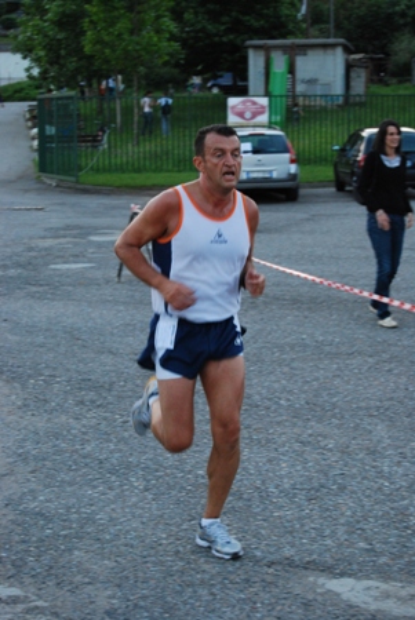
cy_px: 310
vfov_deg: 24.6
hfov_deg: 16.6
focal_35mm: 82
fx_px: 1423
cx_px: 208
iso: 800
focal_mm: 55
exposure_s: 1/100
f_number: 5.6
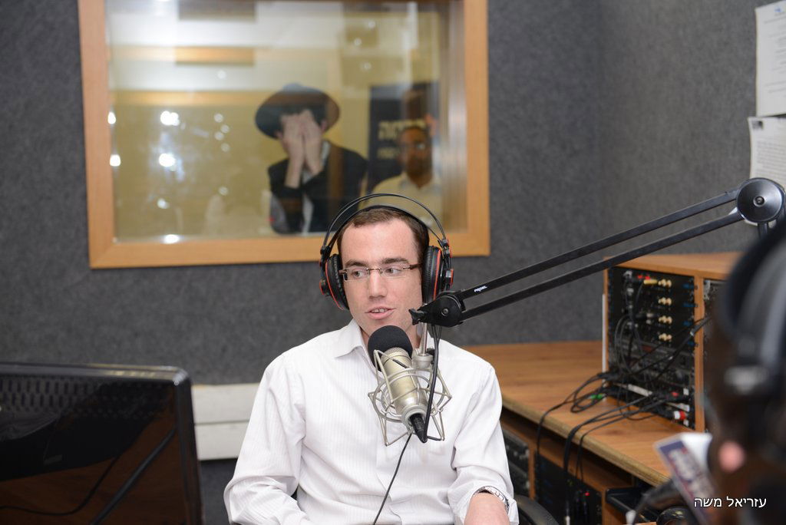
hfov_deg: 36.2
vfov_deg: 24.7
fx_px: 1201
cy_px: 262
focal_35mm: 55
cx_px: 393
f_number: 4
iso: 400
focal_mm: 55
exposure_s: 1/100
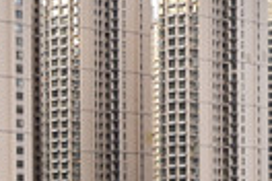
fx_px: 1095
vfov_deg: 9.3
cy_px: 237
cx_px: 729
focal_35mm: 145
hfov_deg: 11.0
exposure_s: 1/400
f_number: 6.3
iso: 400
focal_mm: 24
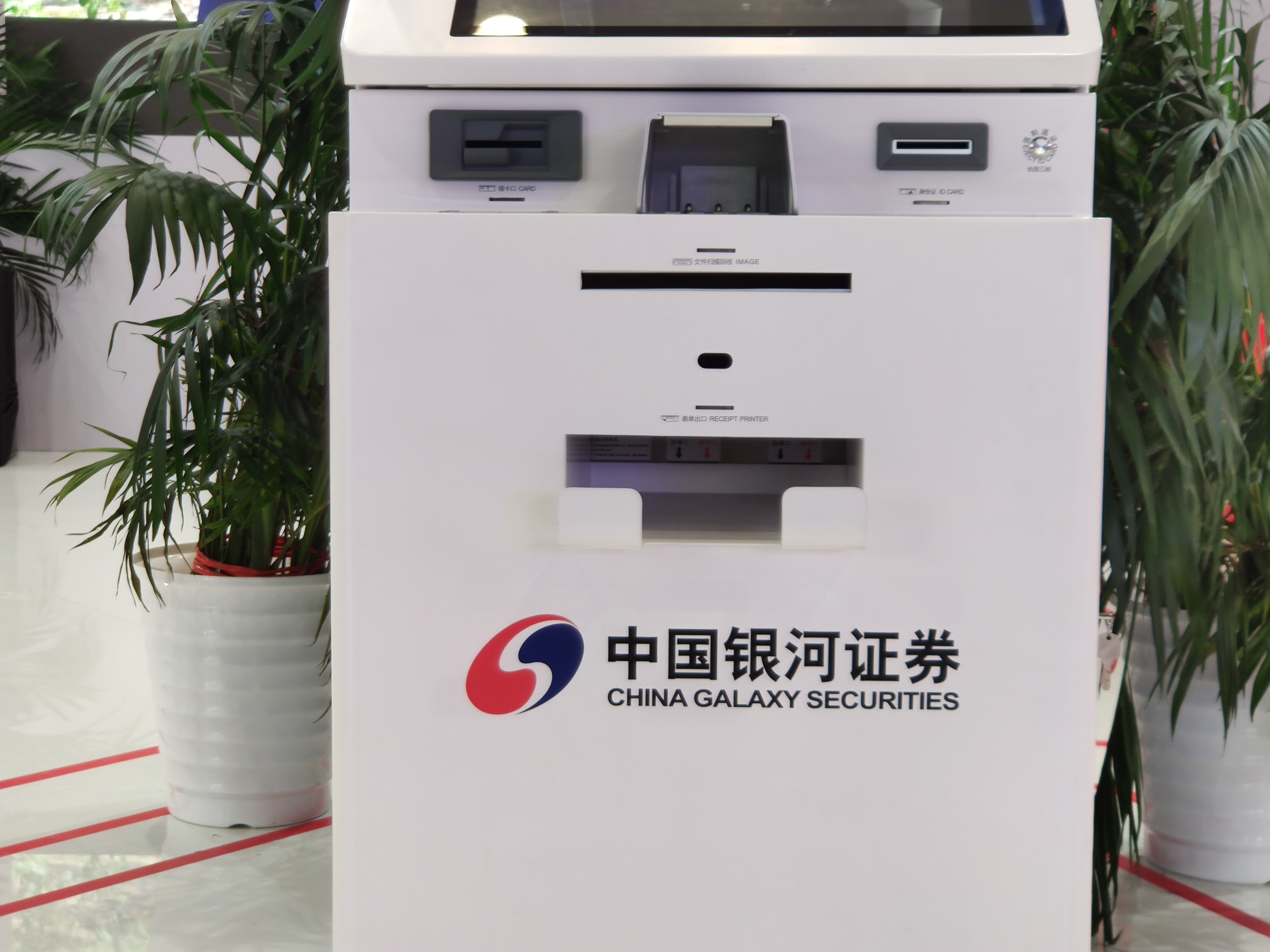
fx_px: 2275
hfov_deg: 31.2
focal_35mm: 62
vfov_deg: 23.7
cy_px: 476
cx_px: 635
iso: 206
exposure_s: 1/50
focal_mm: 6.22
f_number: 2.2
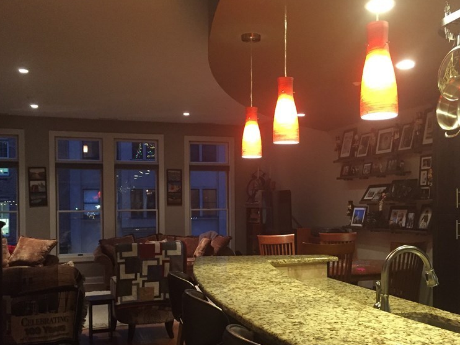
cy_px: 211
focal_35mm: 40
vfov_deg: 35.8
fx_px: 532
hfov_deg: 46.7
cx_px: 261
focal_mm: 4.15
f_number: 2.2
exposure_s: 1/30
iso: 250
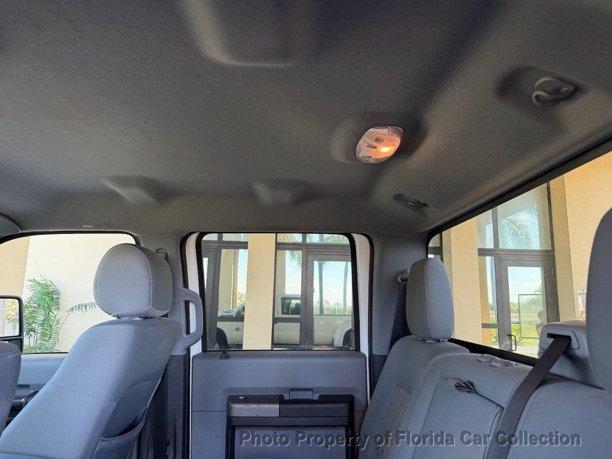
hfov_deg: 71.6
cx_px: 306
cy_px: 230
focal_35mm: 24
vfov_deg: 56.8
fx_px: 424
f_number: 1.78
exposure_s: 1/123
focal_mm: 6.76
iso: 200
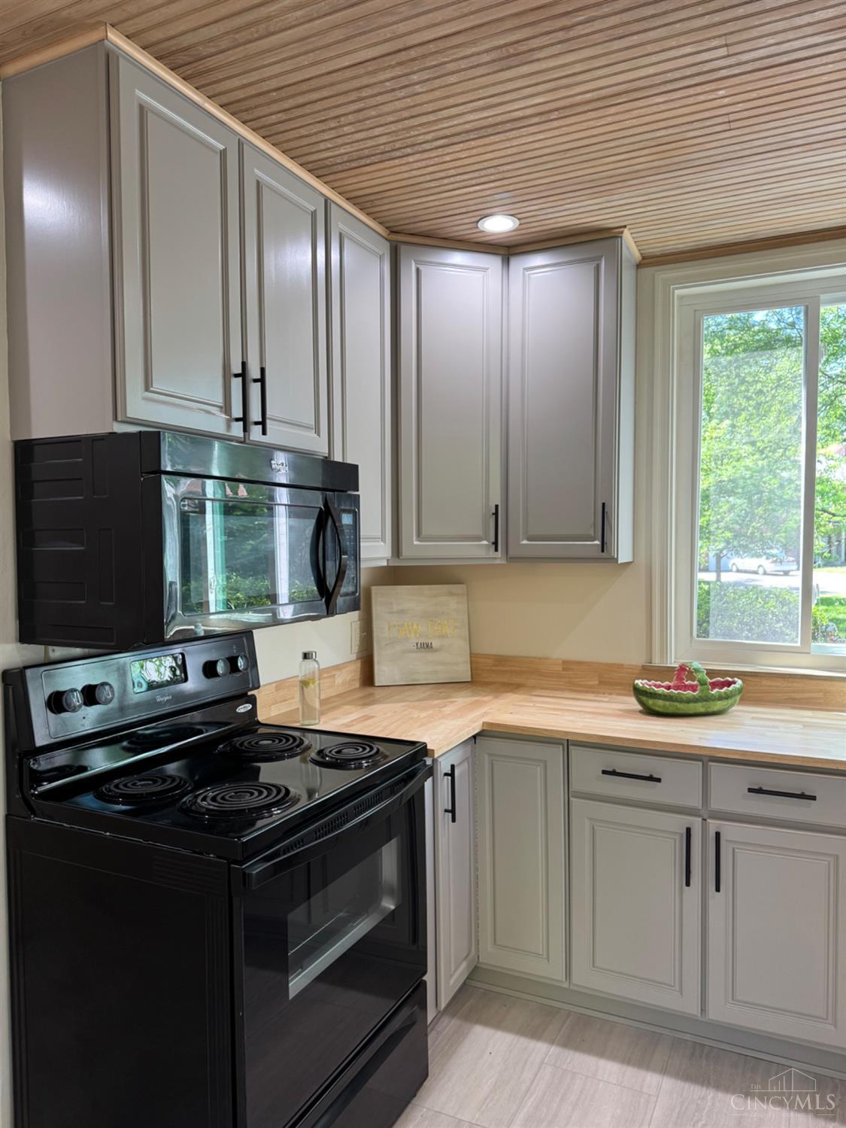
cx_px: 423
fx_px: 782
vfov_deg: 71.6
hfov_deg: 56.8
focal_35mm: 24
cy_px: 564
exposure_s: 1/120
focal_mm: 6.76
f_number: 1.78
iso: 160
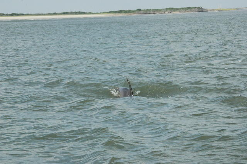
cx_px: 124
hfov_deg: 14.0
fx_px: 1007
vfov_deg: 9.3
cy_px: 82
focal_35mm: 147
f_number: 11
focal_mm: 98
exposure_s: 1/2000
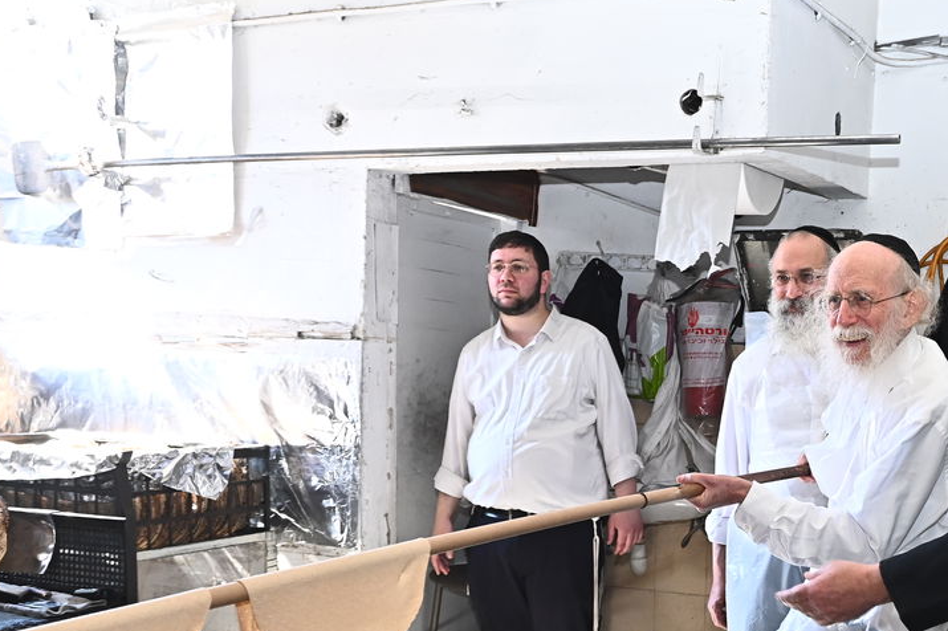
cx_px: 762
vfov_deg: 28.1
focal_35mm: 47
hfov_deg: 40.2
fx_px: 1237
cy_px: 494
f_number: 5
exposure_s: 1/200
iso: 1600
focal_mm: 24
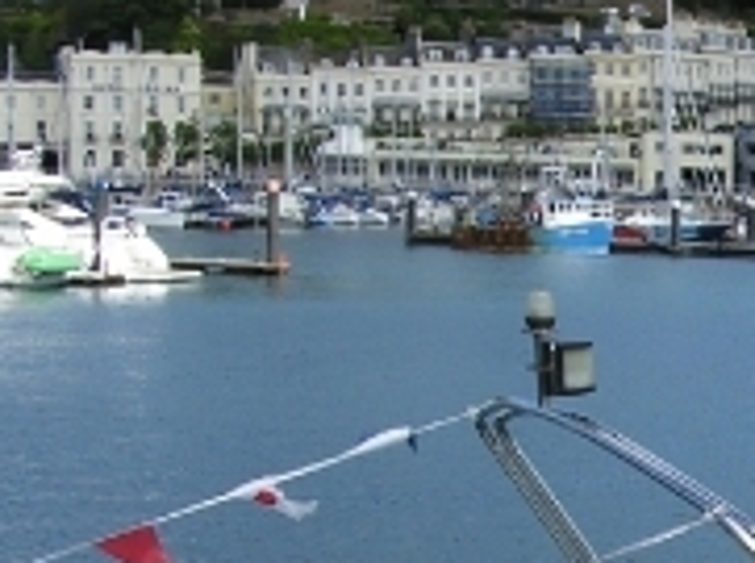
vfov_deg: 11.2
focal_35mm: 126
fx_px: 2743
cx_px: 1214
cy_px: 857
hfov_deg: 14.4
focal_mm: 7.8
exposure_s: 1/500
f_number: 5.6
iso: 100
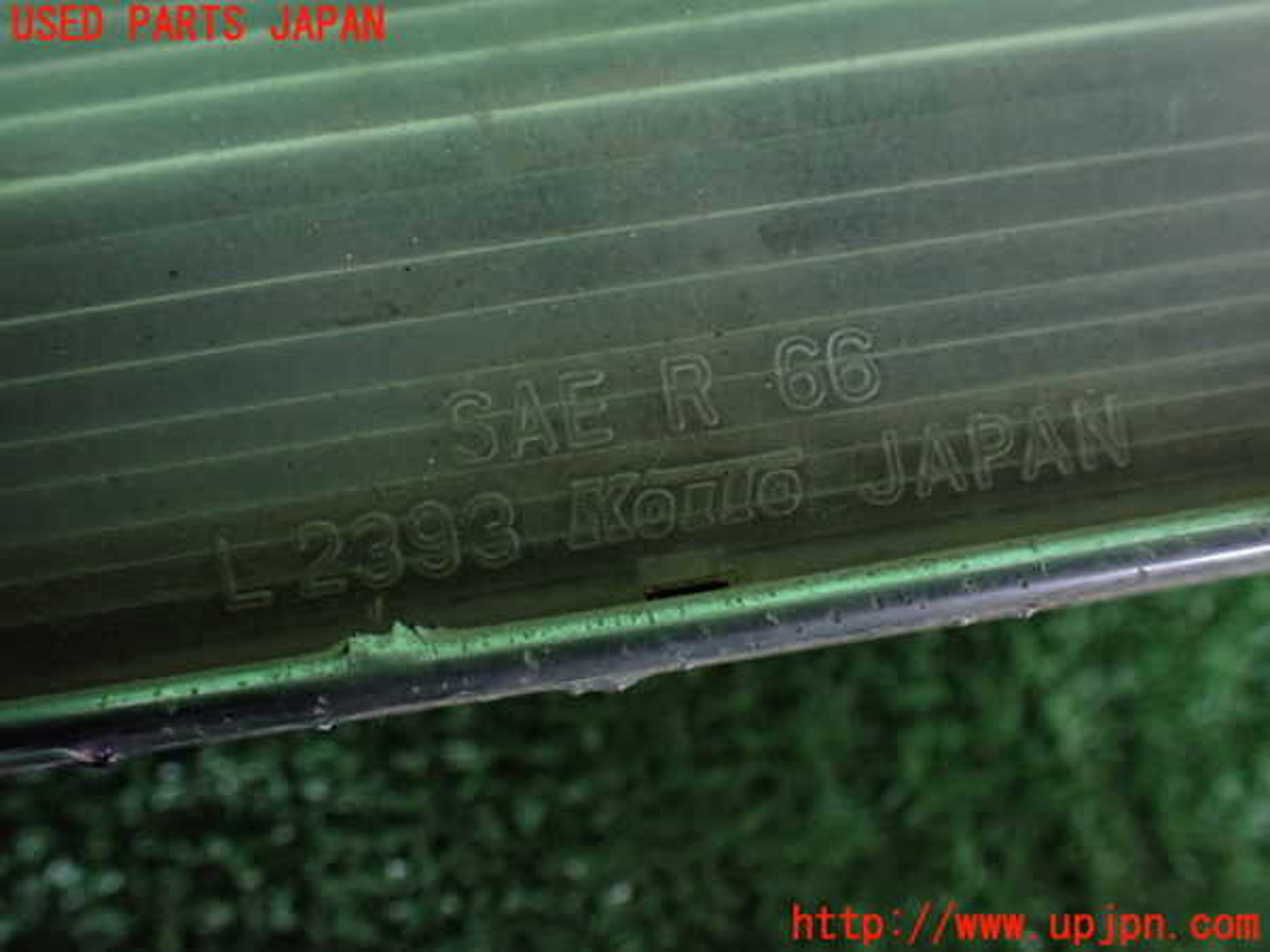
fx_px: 1101
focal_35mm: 30
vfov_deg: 46.8
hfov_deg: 60.0
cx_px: 635
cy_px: 476
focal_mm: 5.4
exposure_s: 1/50
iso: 800
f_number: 2.3
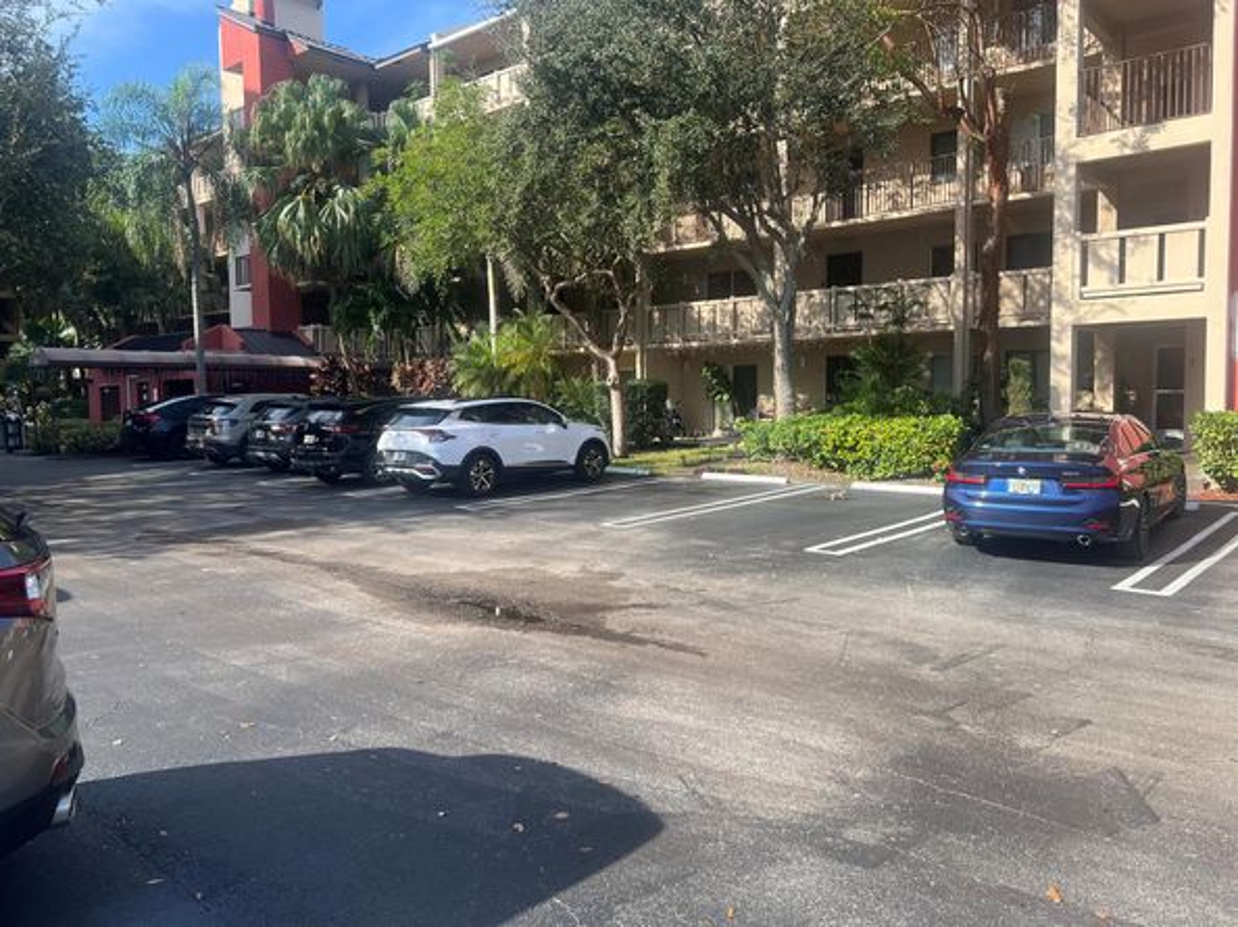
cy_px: 464
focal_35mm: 26
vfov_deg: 53.0
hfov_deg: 67.3
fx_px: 929
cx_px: 619
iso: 50
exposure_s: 1/1669
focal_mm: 5.7
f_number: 1.5
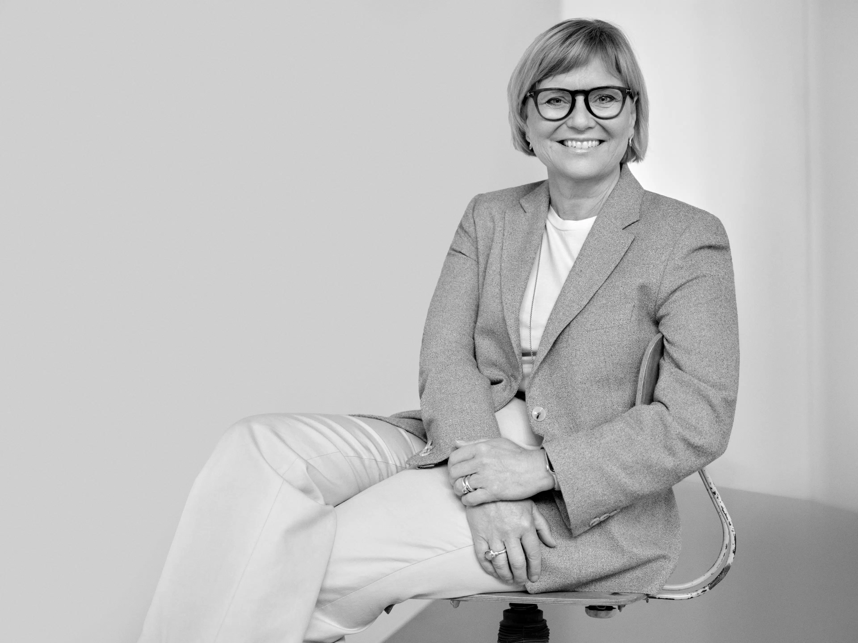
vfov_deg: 26.1
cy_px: 322
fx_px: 1388
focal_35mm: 56
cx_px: 429
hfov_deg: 34.3
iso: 4000
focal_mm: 70.4
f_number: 4
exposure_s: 1/200
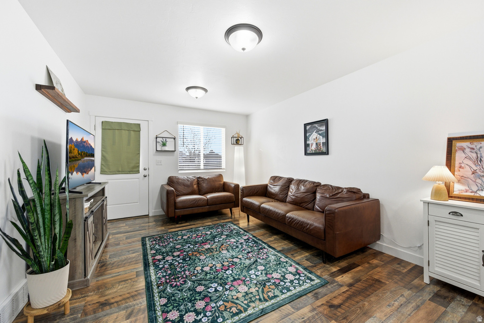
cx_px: 242
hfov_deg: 104.3
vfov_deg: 81.2
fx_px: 188
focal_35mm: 14
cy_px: 162
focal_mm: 14
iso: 800
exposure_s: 1/1000
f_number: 8
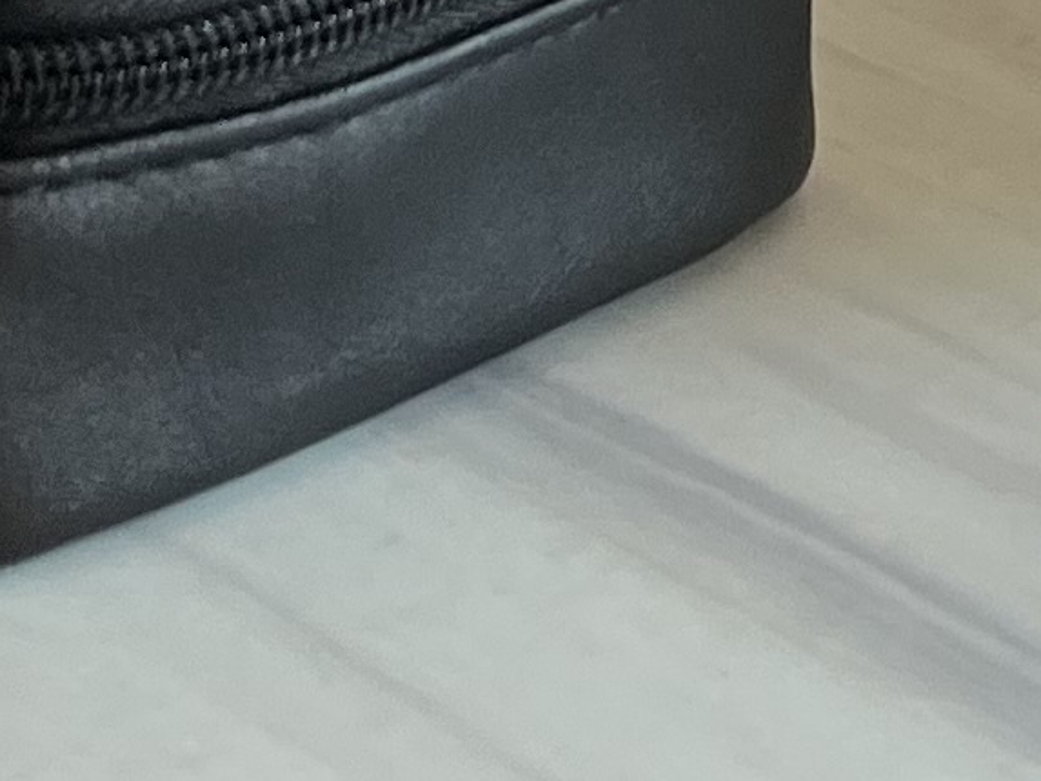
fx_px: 5504
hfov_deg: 10.8
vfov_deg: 7.2
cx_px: 827
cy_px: -1571
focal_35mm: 183
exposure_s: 1/95
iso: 80
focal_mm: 5.1
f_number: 1.6
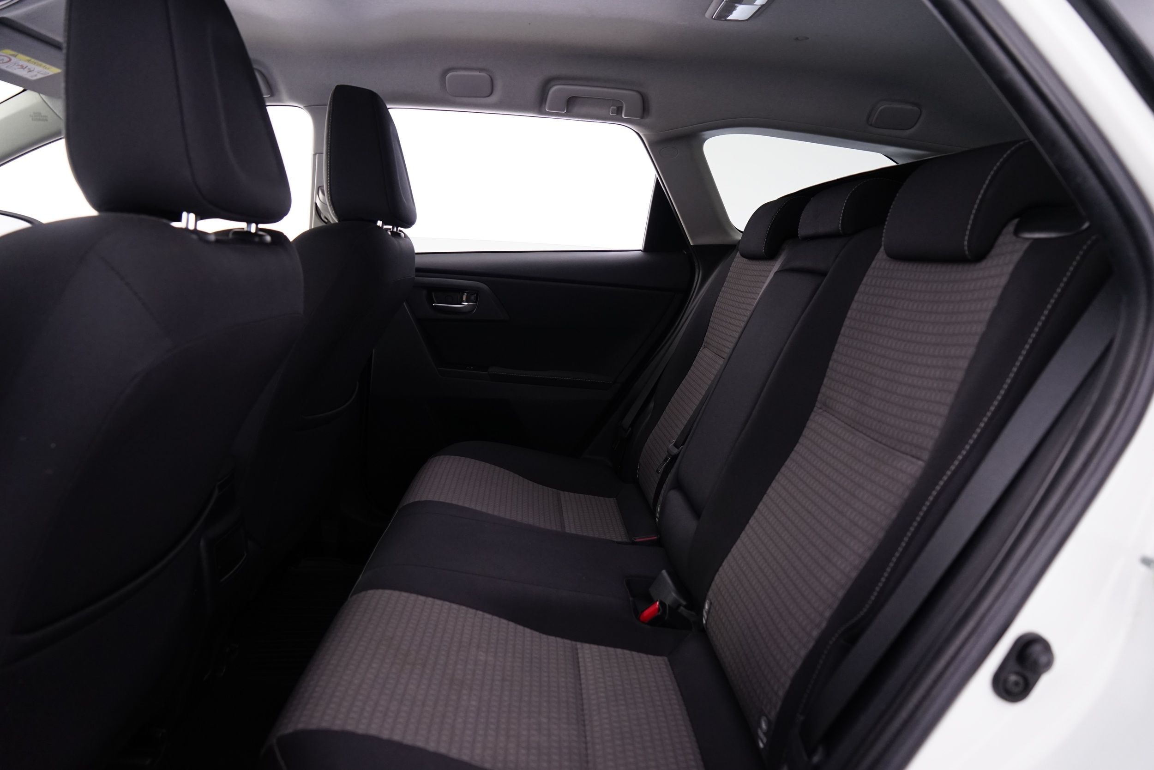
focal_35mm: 24
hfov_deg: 73.7
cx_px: 577
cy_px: 385
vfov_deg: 53.1
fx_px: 769
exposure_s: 1/8
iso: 1250
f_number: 5
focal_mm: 24
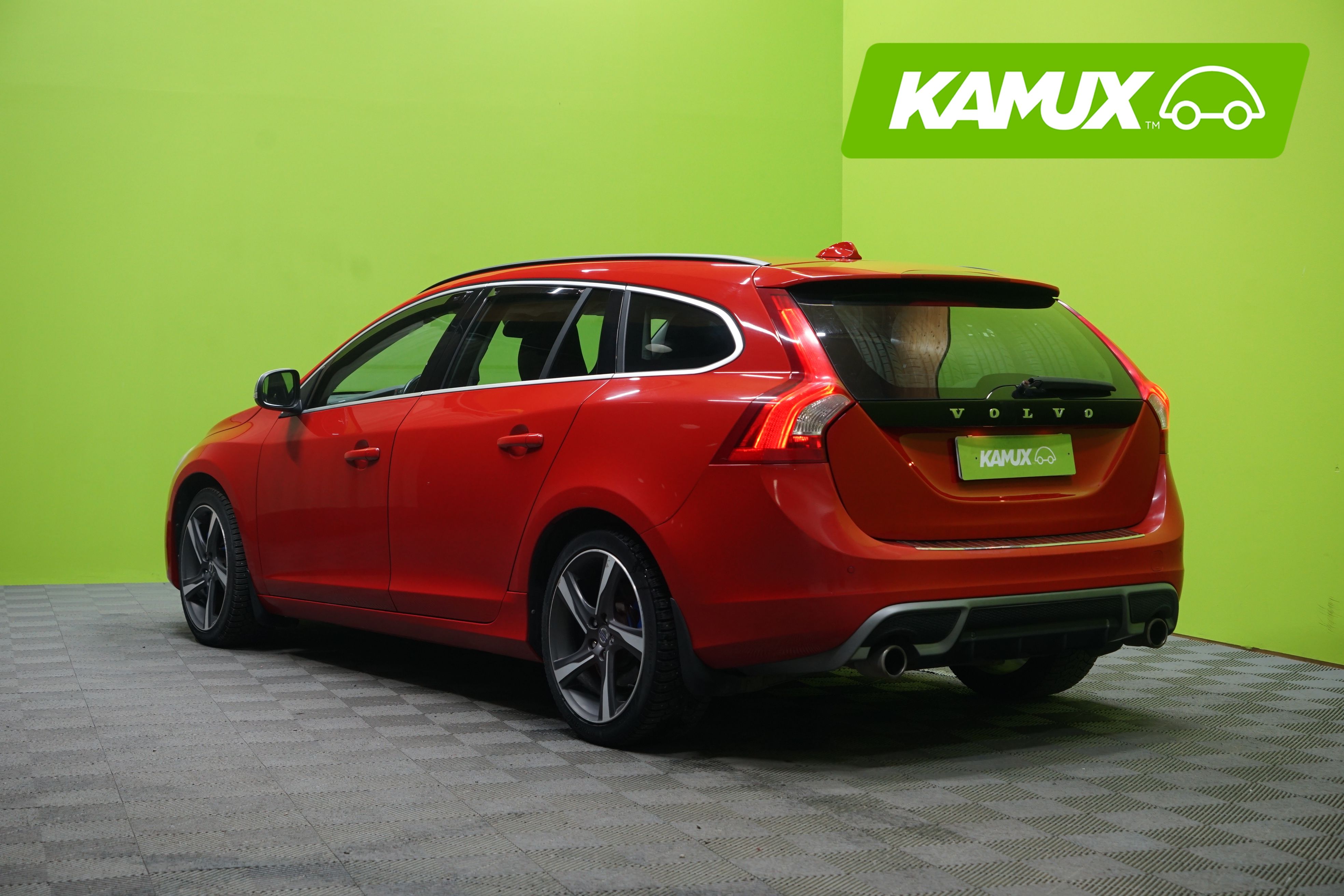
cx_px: 672
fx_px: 2016
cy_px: 448
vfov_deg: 25.1
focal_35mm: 54
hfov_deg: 36.9
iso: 800
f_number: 5.6
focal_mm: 54
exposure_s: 1/25
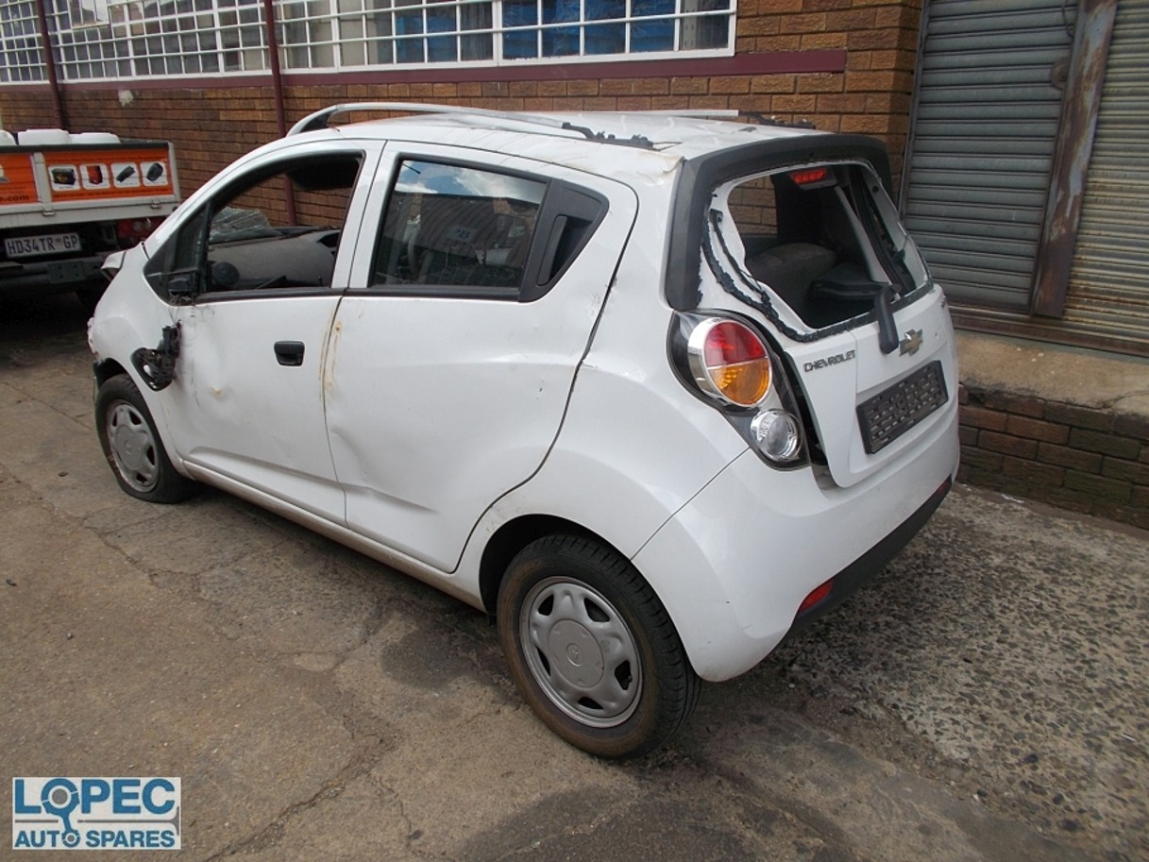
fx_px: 863
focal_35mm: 26
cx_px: 574
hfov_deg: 67.3
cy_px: 431
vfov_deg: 53.1
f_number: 8
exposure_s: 1/80
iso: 80
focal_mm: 4.6
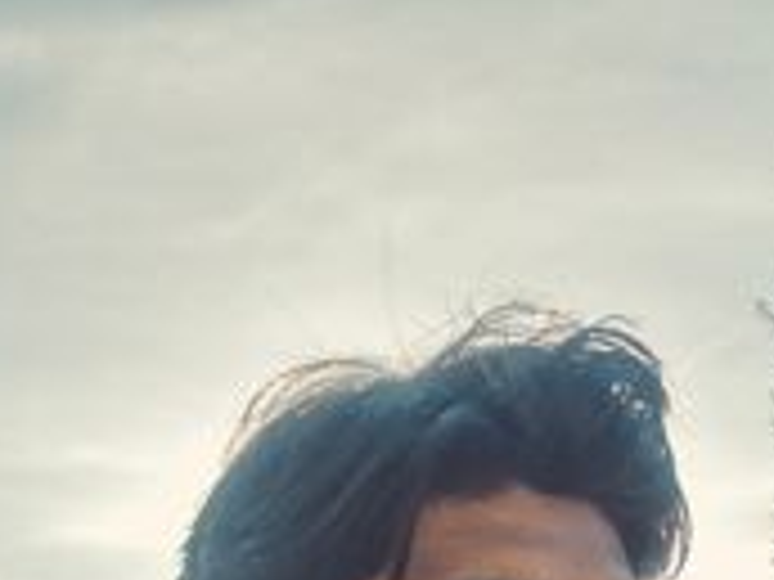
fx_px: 1319
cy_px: 728
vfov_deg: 22.5
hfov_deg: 32.5
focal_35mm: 59
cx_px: 500
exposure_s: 1/458
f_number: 1.9
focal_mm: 2.69
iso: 25
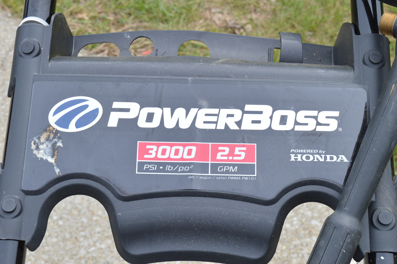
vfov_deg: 22.6
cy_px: 132
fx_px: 661
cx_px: 198
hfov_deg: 33.4
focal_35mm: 60
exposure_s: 1/100
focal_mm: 40
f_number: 8
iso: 100
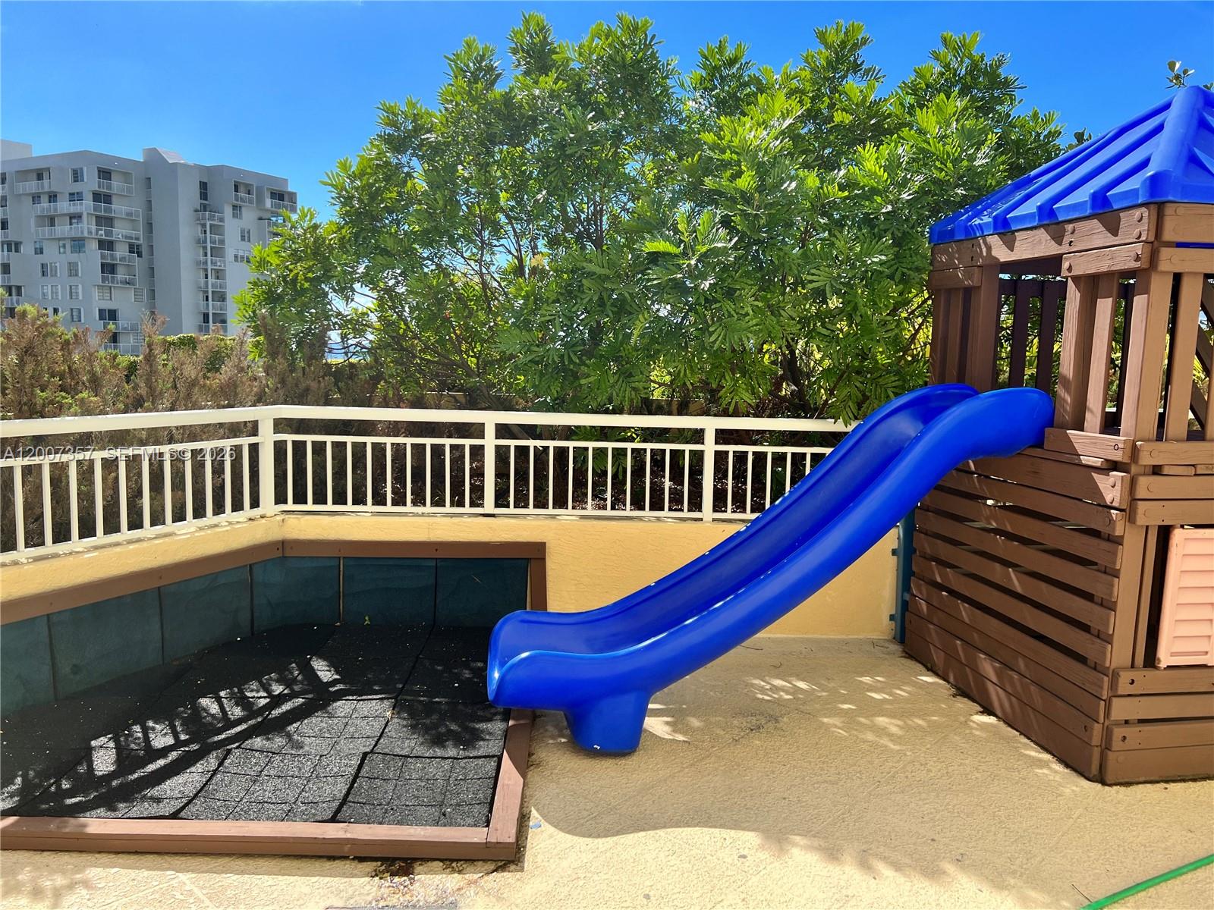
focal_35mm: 26
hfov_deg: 67.3
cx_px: 607
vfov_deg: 53.1
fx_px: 912
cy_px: 455
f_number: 1.5
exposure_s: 1/3257
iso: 50
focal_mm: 5.7
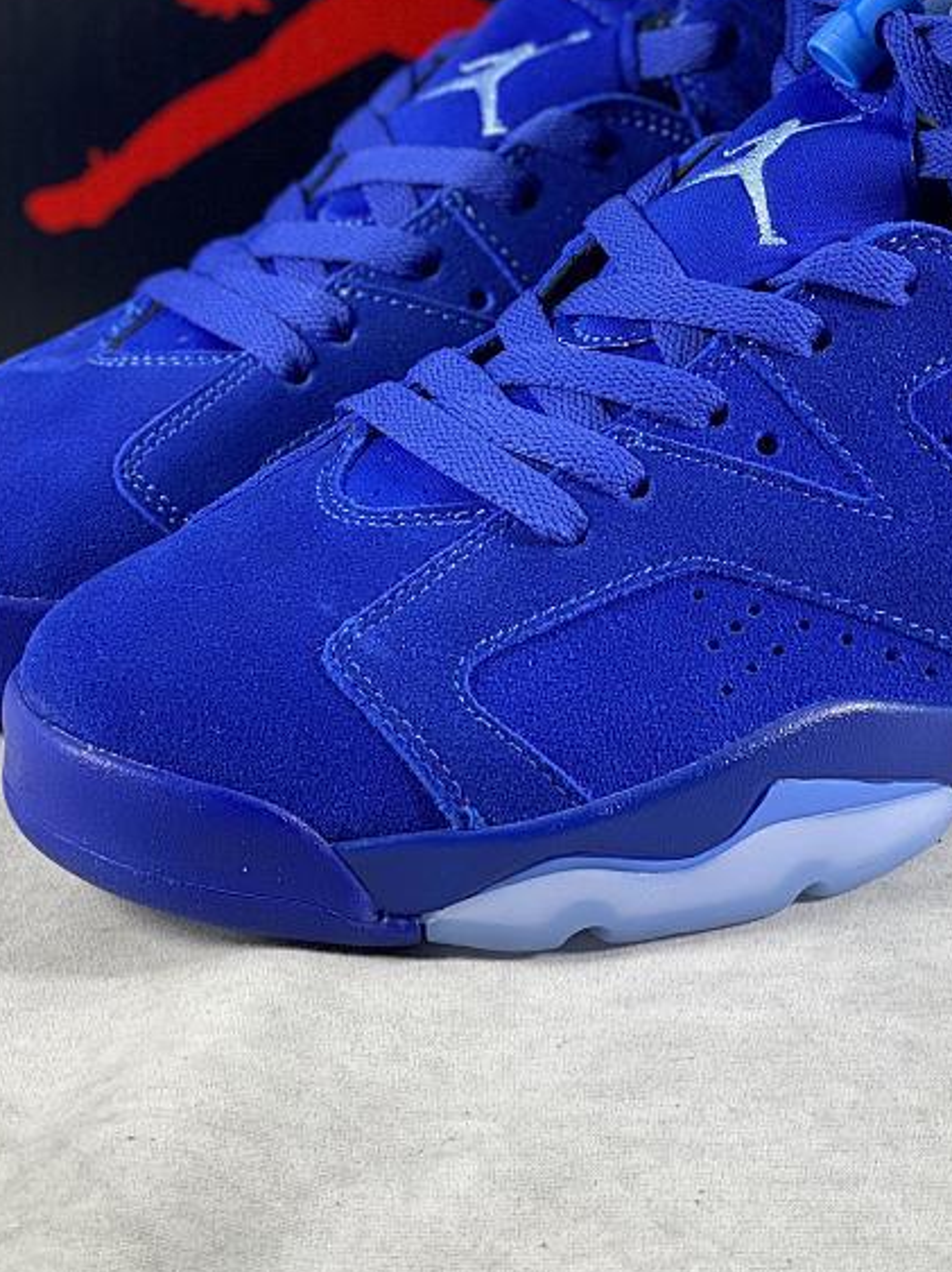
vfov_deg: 19.3
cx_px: 597
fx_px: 3670
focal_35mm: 100
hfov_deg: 14.8
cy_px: 138
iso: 25
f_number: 2
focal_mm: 6
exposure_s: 1/122
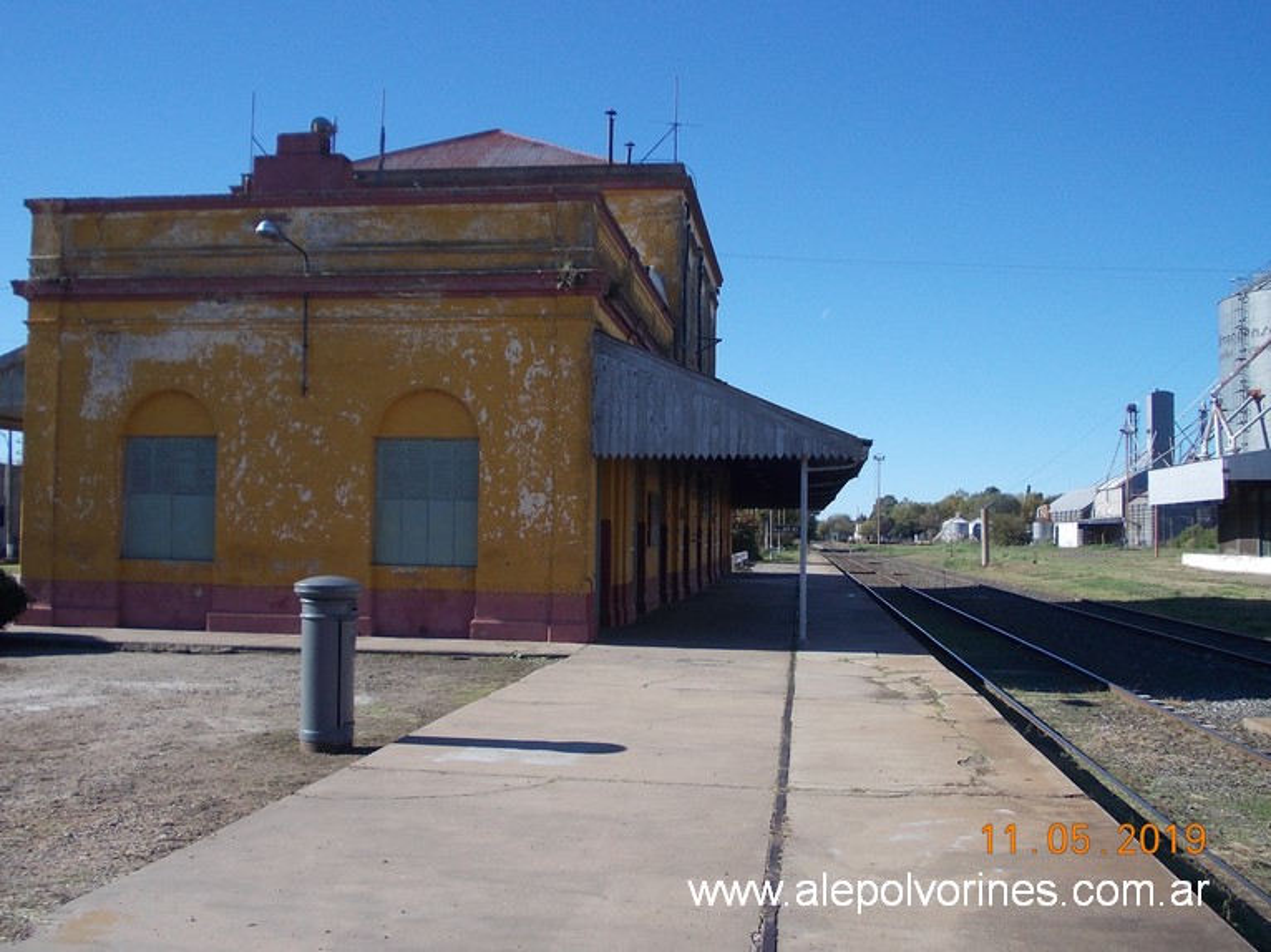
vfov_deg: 37.7
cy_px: 476
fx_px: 1395
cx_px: 636
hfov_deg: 49.0
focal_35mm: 38
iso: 80
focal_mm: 5.3
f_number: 6.2
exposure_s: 1/250
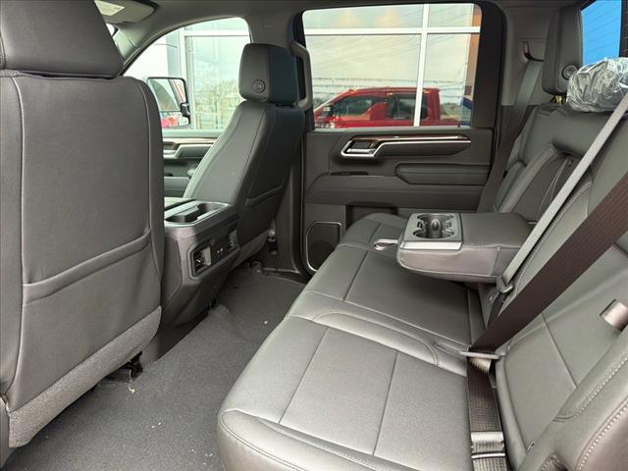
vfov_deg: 56.8
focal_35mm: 24
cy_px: 236
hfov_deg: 71.6
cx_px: 314
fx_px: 435
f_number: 1.78
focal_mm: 6.76
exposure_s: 1/93
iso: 200
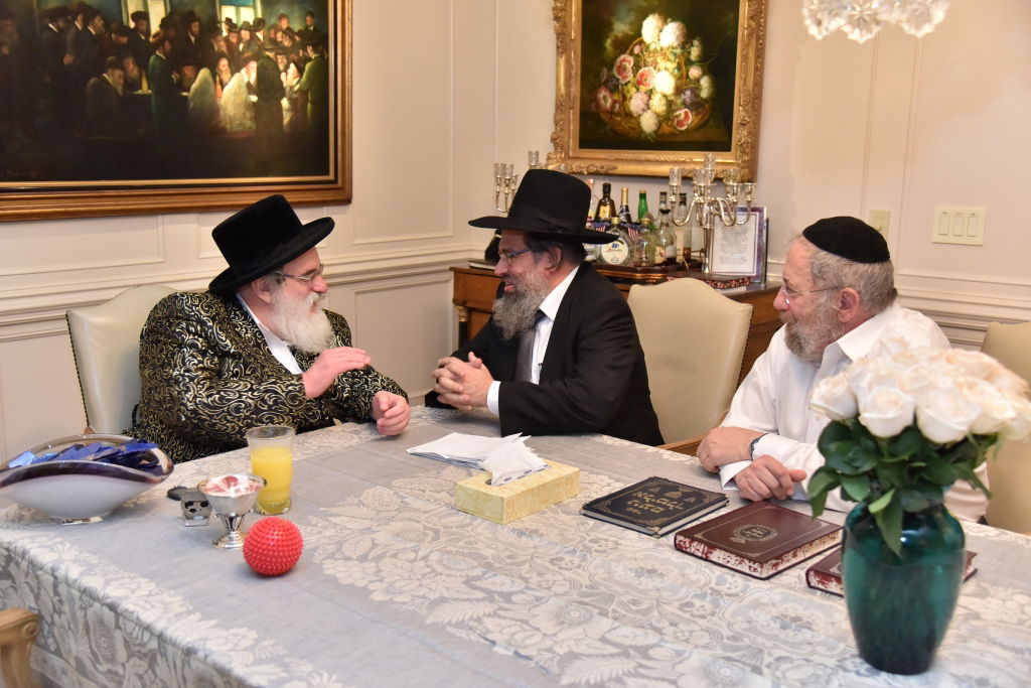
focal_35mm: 38
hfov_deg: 50.7
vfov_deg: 35.1
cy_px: 344
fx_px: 1088
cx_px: 516
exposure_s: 1/100
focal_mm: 38
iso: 1600
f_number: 4
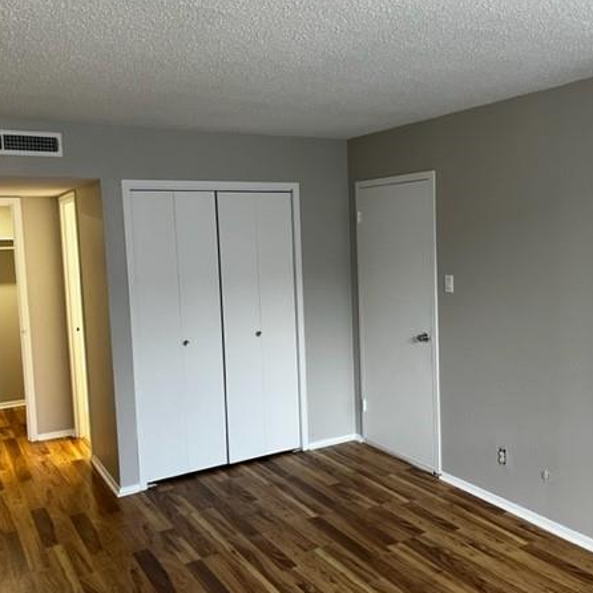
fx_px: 640
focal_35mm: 33
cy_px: 285
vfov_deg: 49.7
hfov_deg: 49.7
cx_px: 326
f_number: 1.6
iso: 125
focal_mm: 5.1
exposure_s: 1/60
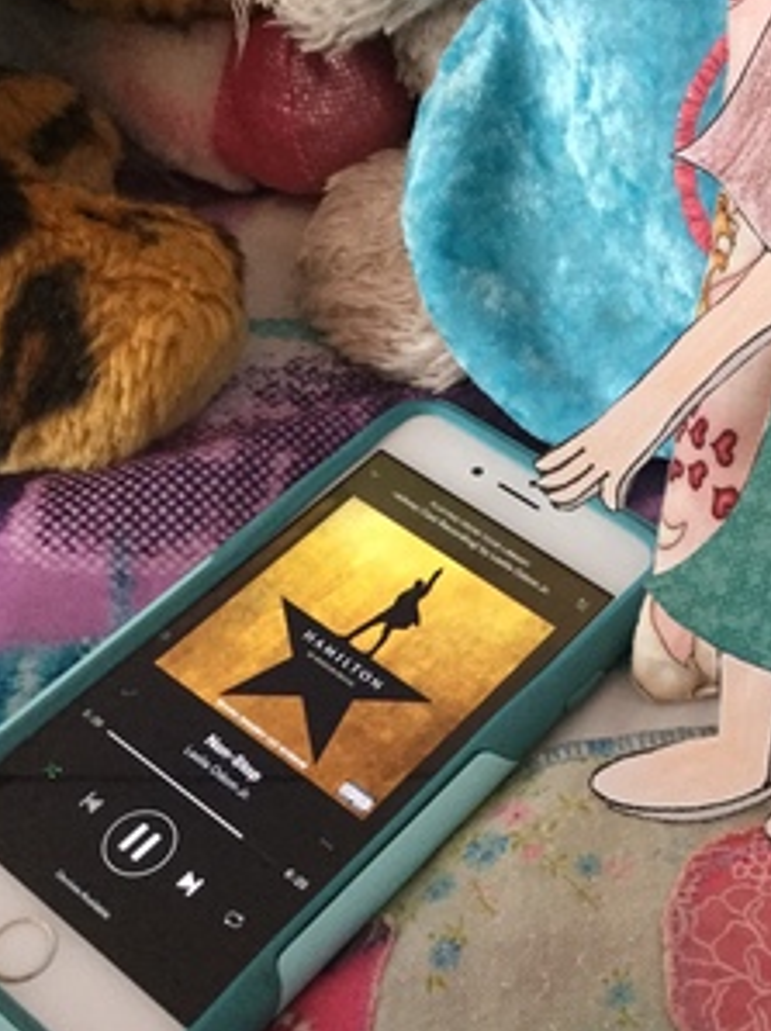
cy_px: 560
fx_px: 1487
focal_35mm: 50
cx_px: 584
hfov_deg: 28.6
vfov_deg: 38.2
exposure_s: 1/30
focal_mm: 3.3
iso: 160
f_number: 2.4
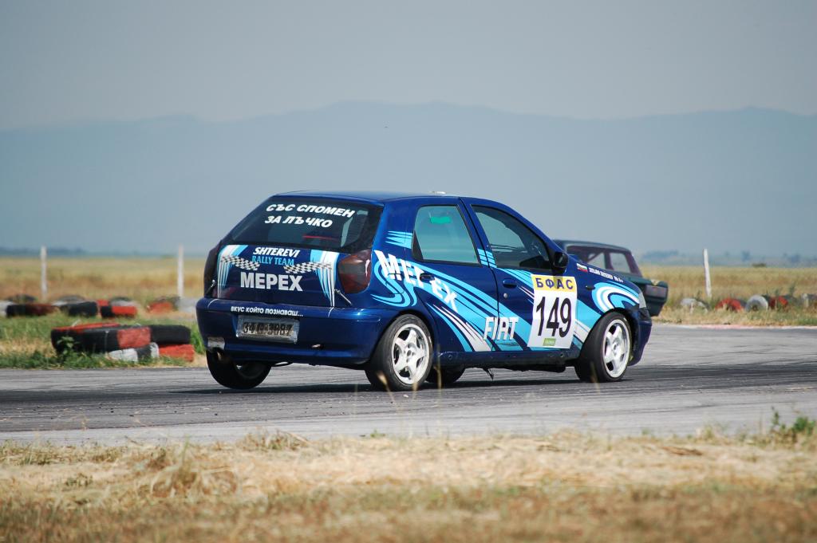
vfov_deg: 4.6
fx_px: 6803
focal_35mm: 300
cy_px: 272
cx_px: 408
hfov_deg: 6.9
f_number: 5.6
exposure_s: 1/1250
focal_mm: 200
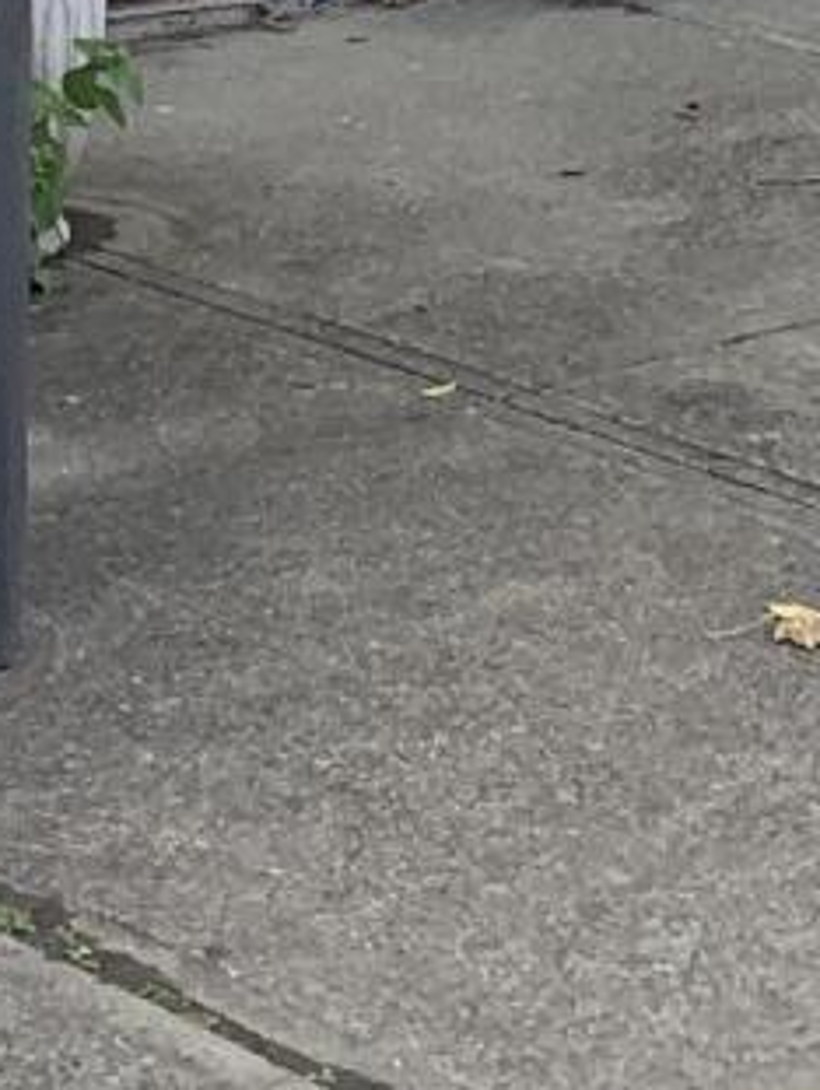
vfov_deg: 9.9
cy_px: -1798
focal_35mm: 167
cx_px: -477
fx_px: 5264
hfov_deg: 8.7
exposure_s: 1/796
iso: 25
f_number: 1.8
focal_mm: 4.25
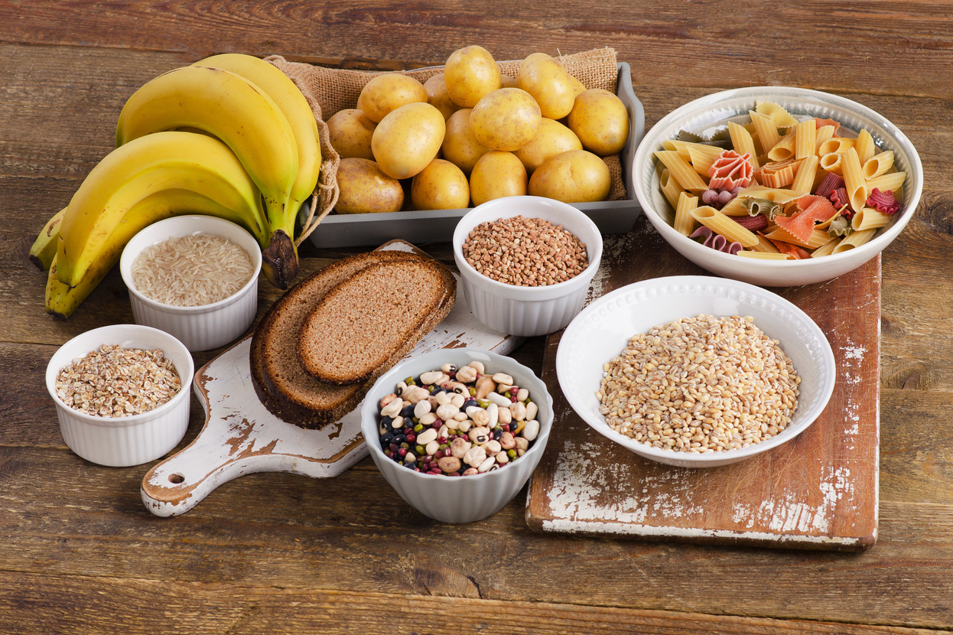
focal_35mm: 129
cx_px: 480
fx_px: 3401
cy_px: 317
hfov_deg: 16.0
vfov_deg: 10.7
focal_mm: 85
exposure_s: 1/200
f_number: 9
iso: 100
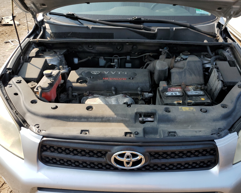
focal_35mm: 28
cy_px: 98
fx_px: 200
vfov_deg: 51.5
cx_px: 127
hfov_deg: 62.2
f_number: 1.5
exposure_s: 1/1111
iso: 50
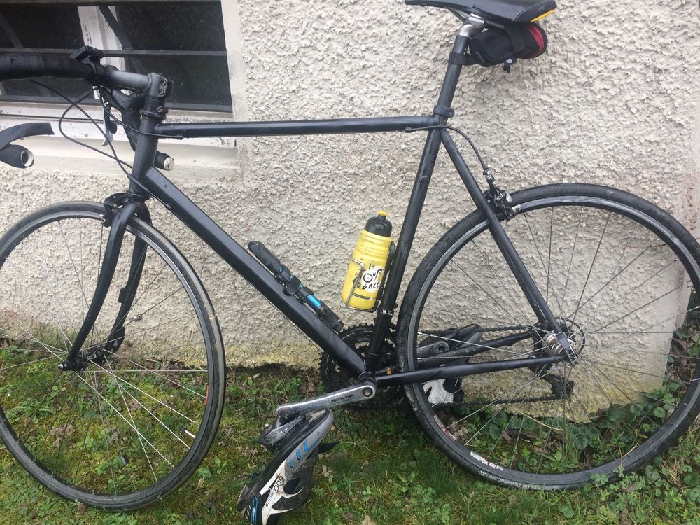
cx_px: 350
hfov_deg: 61.7
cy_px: 262
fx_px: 586
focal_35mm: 29
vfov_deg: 48.2
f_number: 2.2
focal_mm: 4.15
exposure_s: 1/101
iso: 32
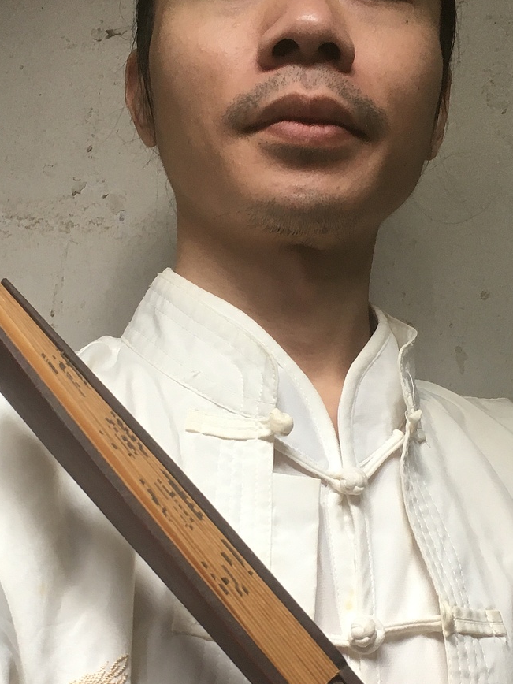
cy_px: 409
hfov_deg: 25.7
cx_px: 268
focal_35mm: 57
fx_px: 1126
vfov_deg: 33.7
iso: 40
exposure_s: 1/33
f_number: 2.2
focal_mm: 4.15
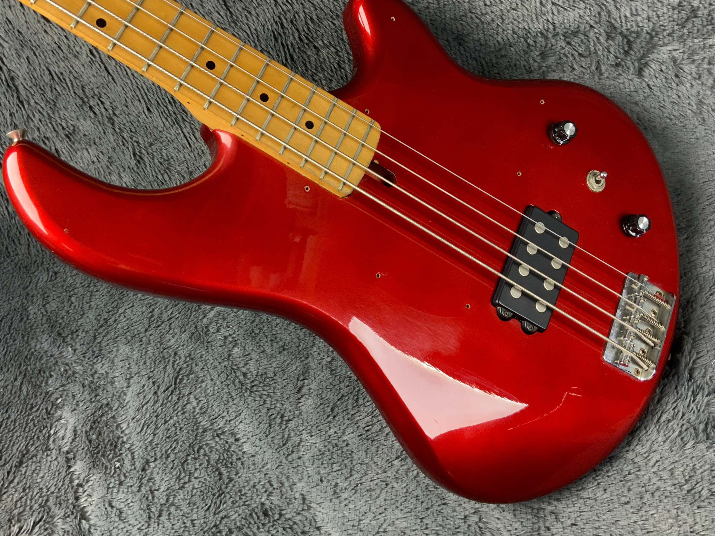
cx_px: 372
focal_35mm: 35
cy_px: 229
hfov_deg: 52.6
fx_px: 723
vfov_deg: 40.6
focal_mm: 3
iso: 100
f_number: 1.8
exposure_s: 1/50
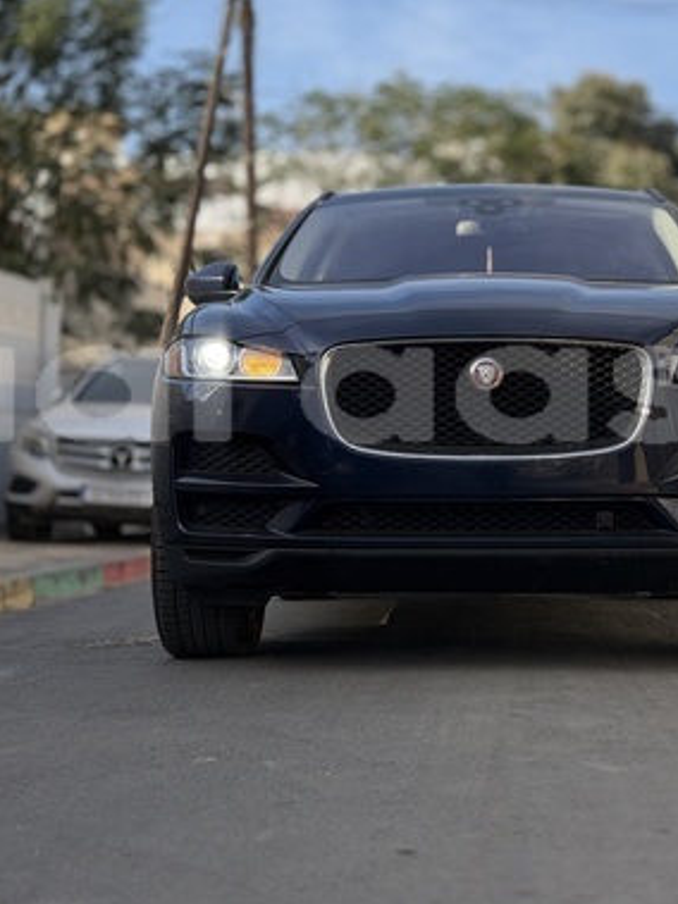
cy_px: 389
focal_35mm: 76
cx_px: 497
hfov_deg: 19.3
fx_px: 1986
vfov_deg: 25.6
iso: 64
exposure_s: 1/2415
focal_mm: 6.76
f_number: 1.78
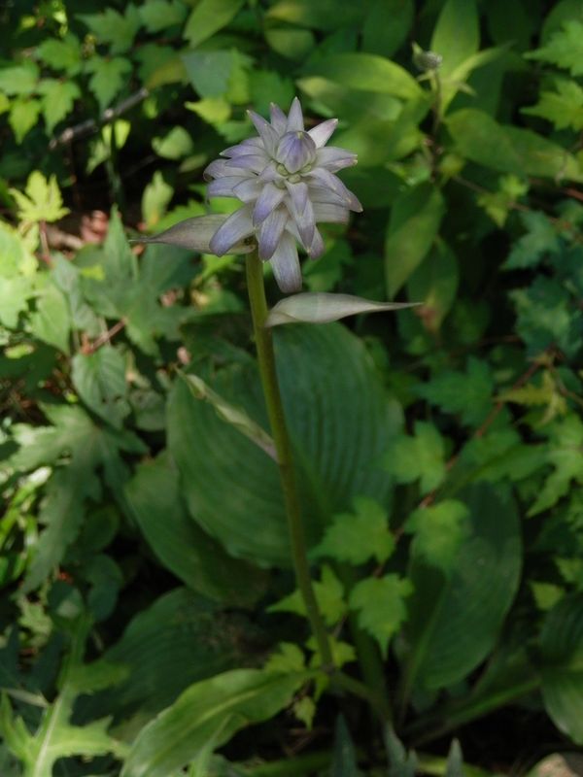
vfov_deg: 22.3
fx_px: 1976
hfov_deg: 16.8
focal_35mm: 88
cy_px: 388
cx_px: 292
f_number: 4.8
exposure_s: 1/125
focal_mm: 15.8
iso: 200
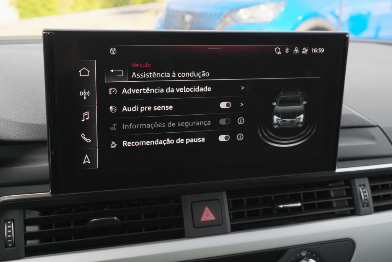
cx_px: 196
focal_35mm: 44
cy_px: 131
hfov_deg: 44.5
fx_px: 479
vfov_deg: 30.5
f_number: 8
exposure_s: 1/250
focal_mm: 29.6
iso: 2000
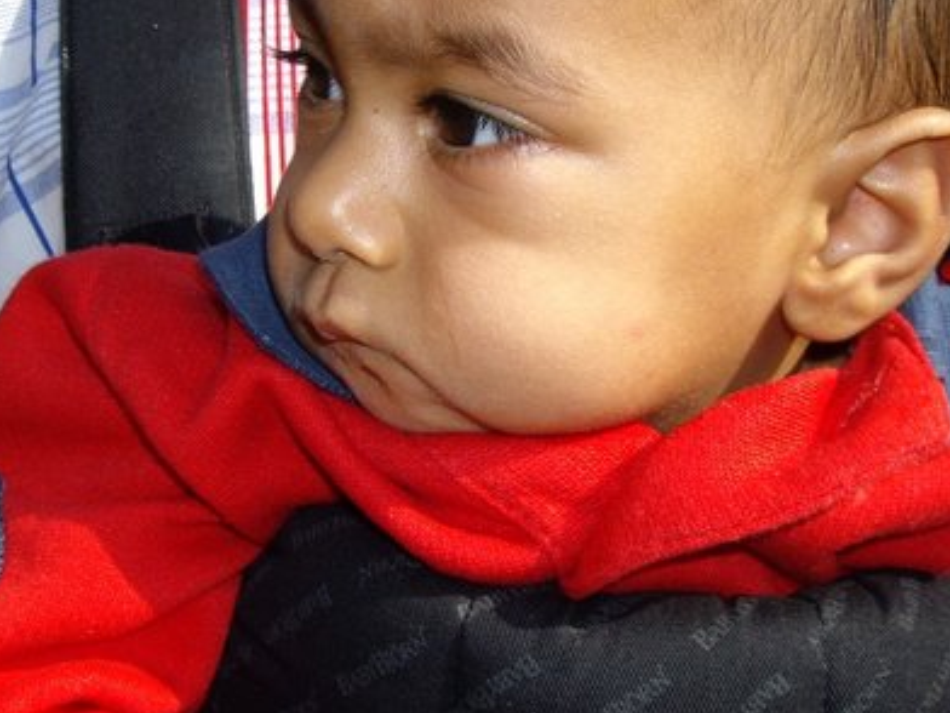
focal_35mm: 62
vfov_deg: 23.6
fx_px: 1702
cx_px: 371
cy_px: 252
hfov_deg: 31.1
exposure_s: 1/250
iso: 50
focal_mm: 6.2
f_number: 4.3
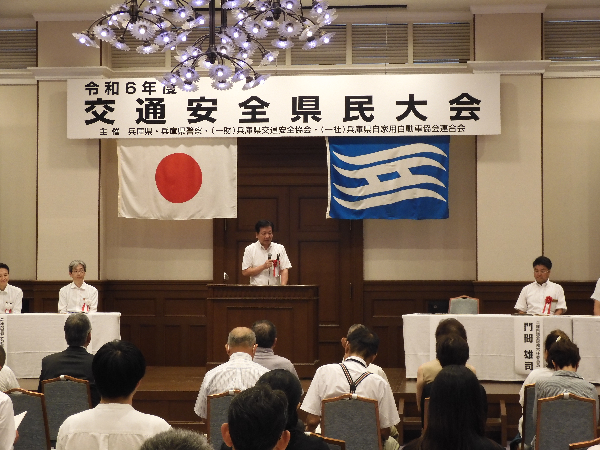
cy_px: 225
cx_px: 300
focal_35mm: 70
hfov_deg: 27.8
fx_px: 1213
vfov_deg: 21.0
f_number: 4.5
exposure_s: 1/20
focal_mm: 12.5
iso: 400
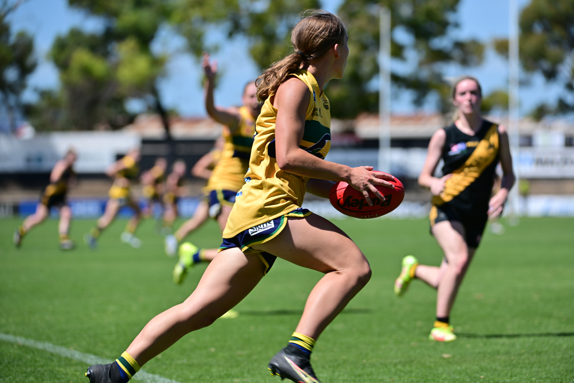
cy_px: 192
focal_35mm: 200
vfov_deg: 6.9
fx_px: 3189
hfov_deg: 10.3
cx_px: 287
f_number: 4.5
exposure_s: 1/800
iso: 90
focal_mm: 200
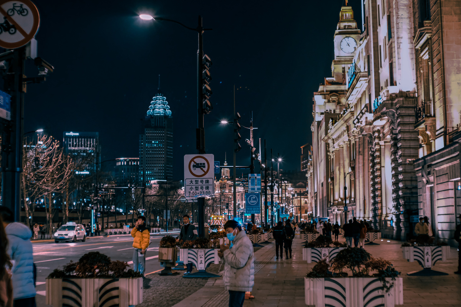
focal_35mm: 53
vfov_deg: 25.5
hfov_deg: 37.5
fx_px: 679
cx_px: 230
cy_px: 154
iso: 5000
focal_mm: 35
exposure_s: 1/100
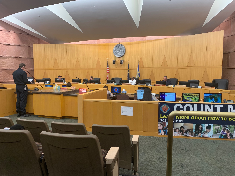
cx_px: 118
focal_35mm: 26
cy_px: 88
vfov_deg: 53.1
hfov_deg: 67.3
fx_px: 177
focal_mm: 4.25
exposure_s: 1/60
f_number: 1.8
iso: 80
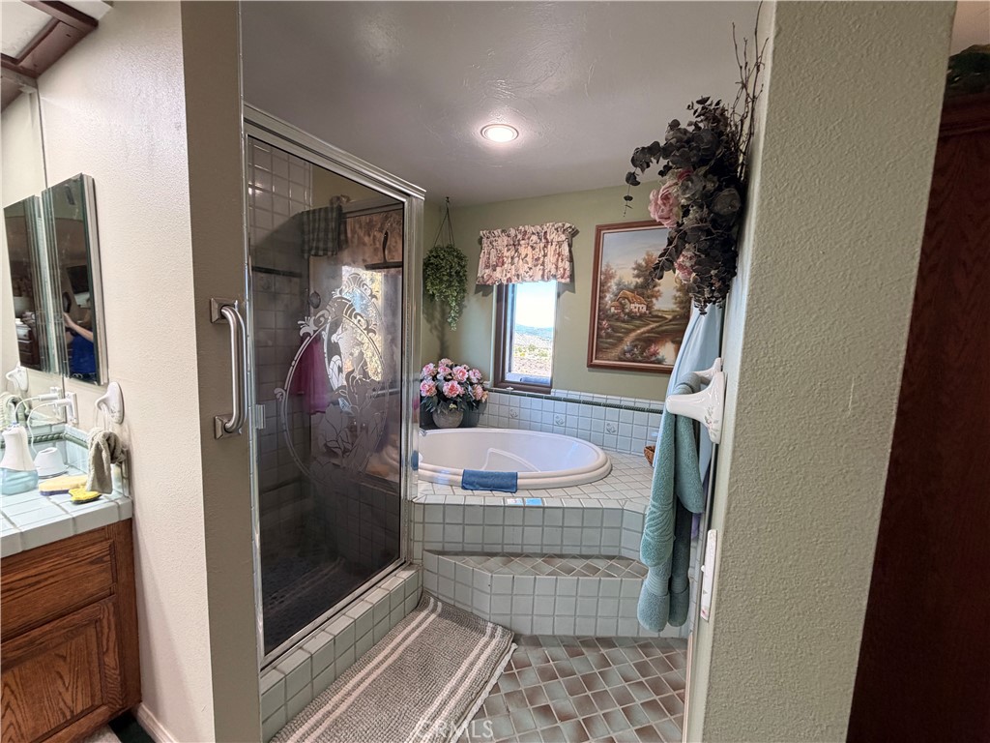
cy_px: 372
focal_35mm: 14
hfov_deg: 102.1
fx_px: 400
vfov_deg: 85.7
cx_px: 495
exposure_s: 1/60
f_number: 2.2
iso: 160
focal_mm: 2.22
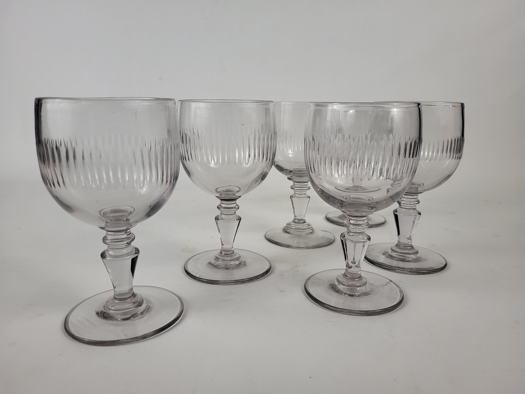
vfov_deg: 53.1
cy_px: 197
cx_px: 262
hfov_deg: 67.3
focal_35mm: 26
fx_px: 394
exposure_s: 1/100
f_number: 1.8
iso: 160
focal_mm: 5.4
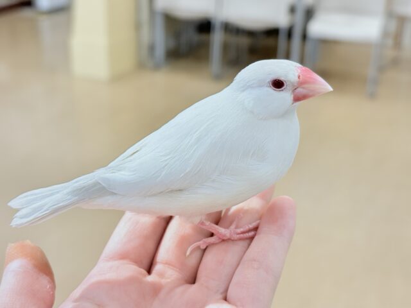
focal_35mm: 52
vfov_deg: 28.0
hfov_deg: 36.8
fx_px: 617
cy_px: 154
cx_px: 206
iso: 64
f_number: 1.6
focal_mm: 5.96
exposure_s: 1/100
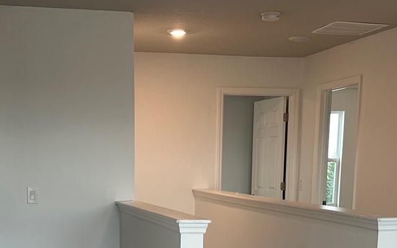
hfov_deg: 31.9
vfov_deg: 19.5
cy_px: 269
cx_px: 149
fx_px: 692
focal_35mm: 64
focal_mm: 6.86
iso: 125
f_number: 1.78
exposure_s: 1/120
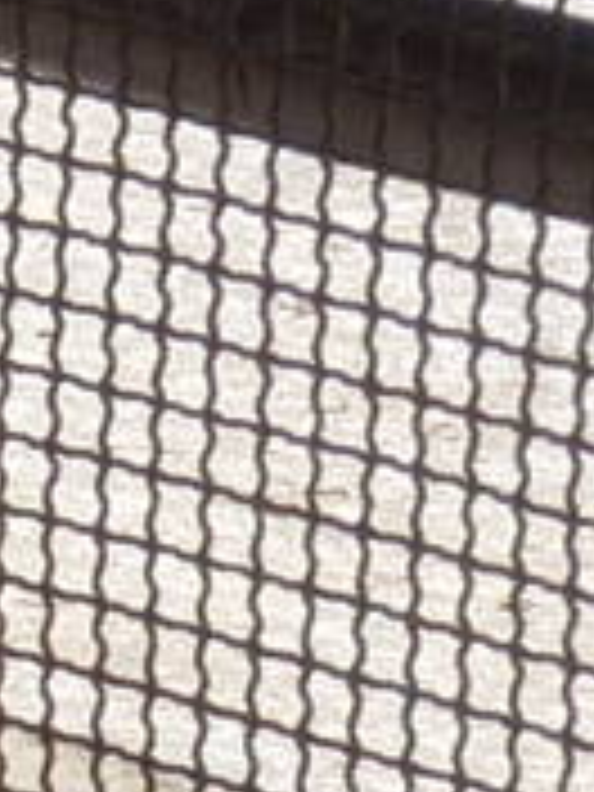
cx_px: -2817
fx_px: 18761
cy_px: 1404
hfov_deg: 1.8
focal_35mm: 820
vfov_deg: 2.4
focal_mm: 14.7
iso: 80
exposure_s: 1/400
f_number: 4.3
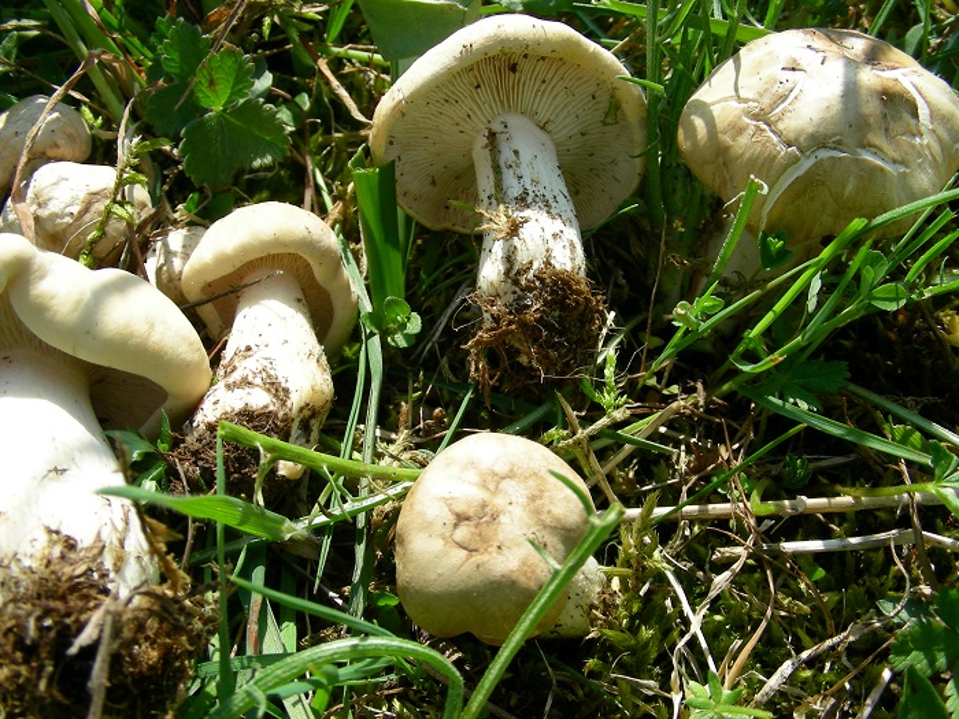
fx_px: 1053
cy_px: 360
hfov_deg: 49.0
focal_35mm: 38
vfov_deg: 37.7
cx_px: 480
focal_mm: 6.3
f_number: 4
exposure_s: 1/566
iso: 50
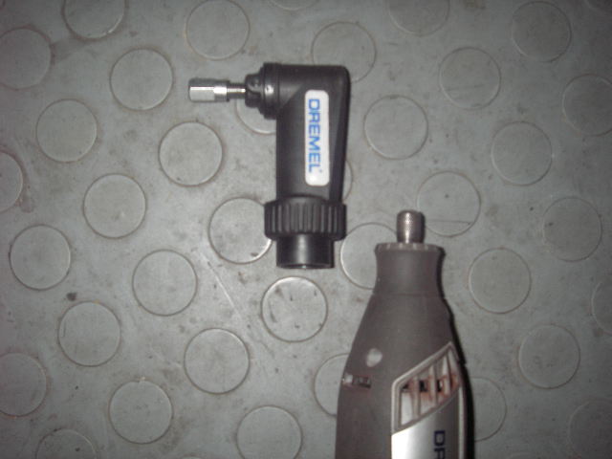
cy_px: 230
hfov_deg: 49.0
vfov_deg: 37.7
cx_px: 306
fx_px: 672
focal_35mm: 38
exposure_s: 1/30
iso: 100
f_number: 3.3
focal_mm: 6.3
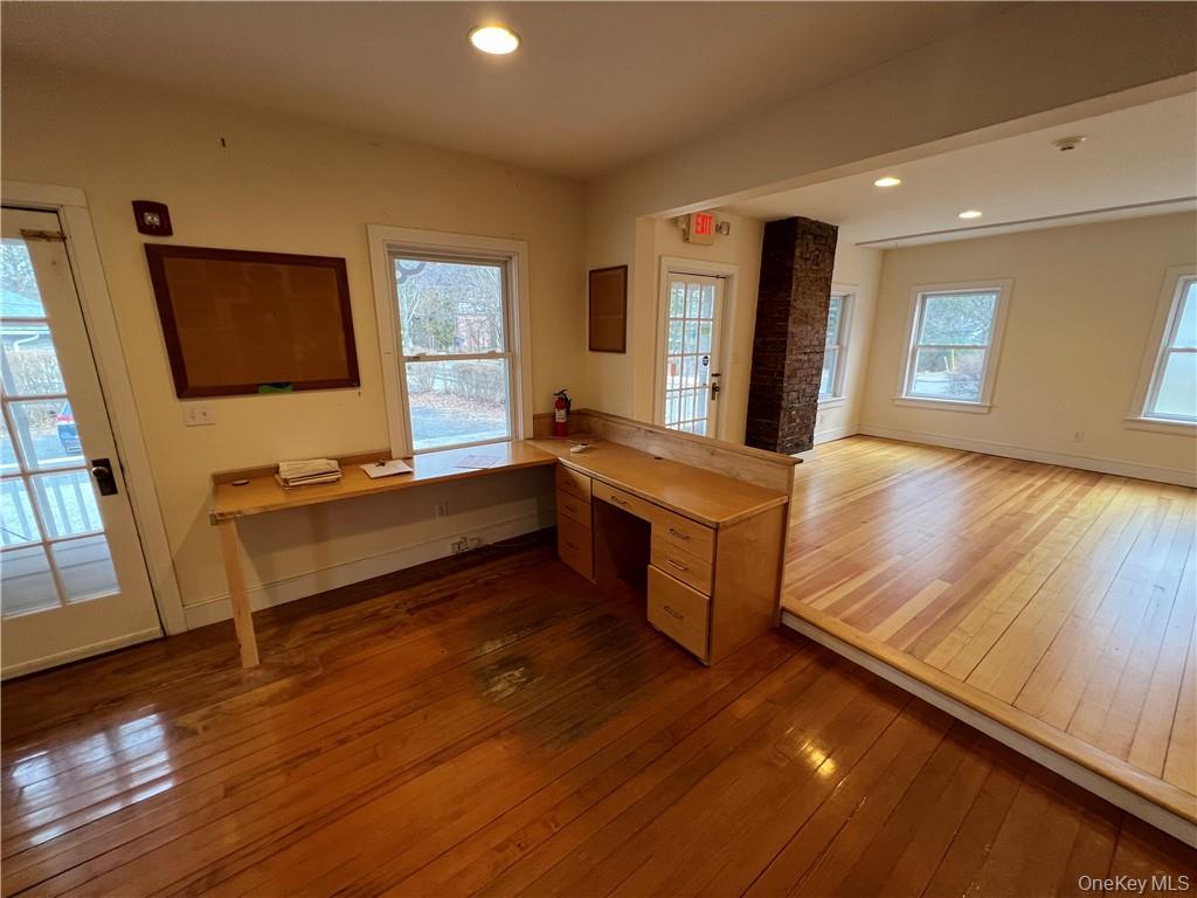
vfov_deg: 89.9
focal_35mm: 13
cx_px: 598
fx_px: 450
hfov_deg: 106.2
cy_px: 449
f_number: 1.8
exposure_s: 1/120
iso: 200
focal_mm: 1.57
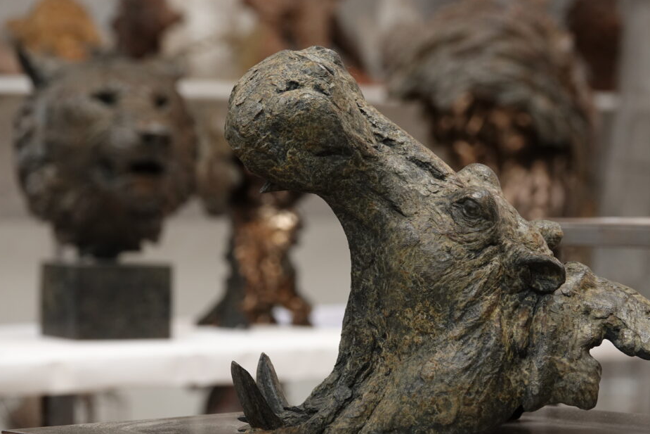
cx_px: 356
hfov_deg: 12.4
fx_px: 2979
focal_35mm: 165
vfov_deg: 8.3
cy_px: 237
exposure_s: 1/80
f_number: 4
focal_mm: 54.57
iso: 400
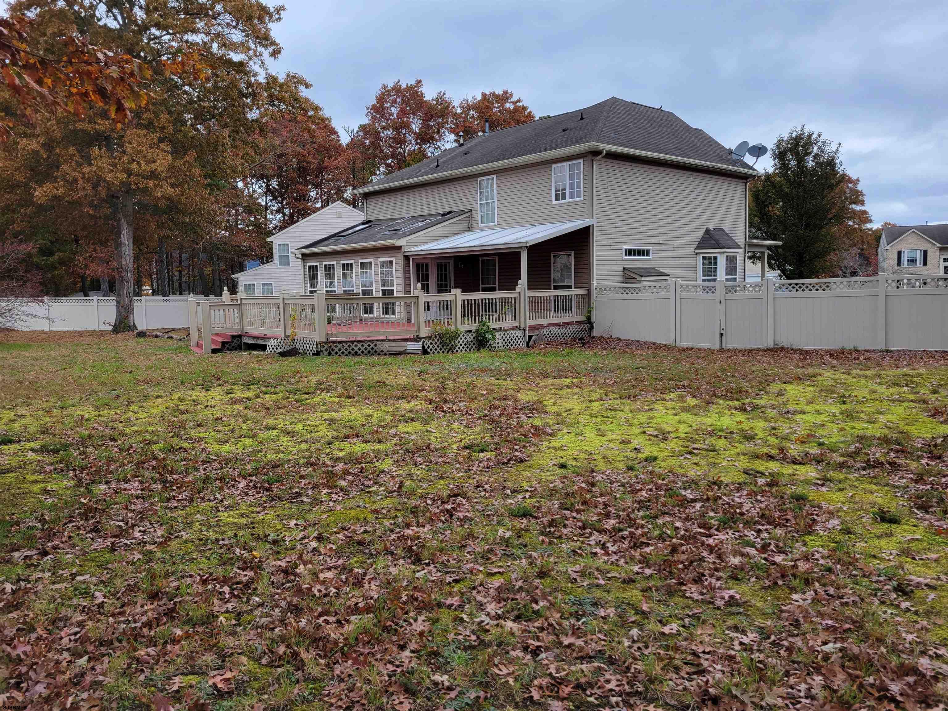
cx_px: 474
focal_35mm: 26
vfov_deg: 53.1
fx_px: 712
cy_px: 356
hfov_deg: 67.3
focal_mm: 5.4
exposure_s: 1/156
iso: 40
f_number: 1.8
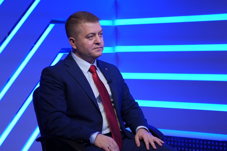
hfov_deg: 20.4
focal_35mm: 100
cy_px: 76
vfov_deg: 13.7
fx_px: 631
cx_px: 114
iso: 1600
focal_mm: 67
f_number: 5.6
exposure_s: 1/100
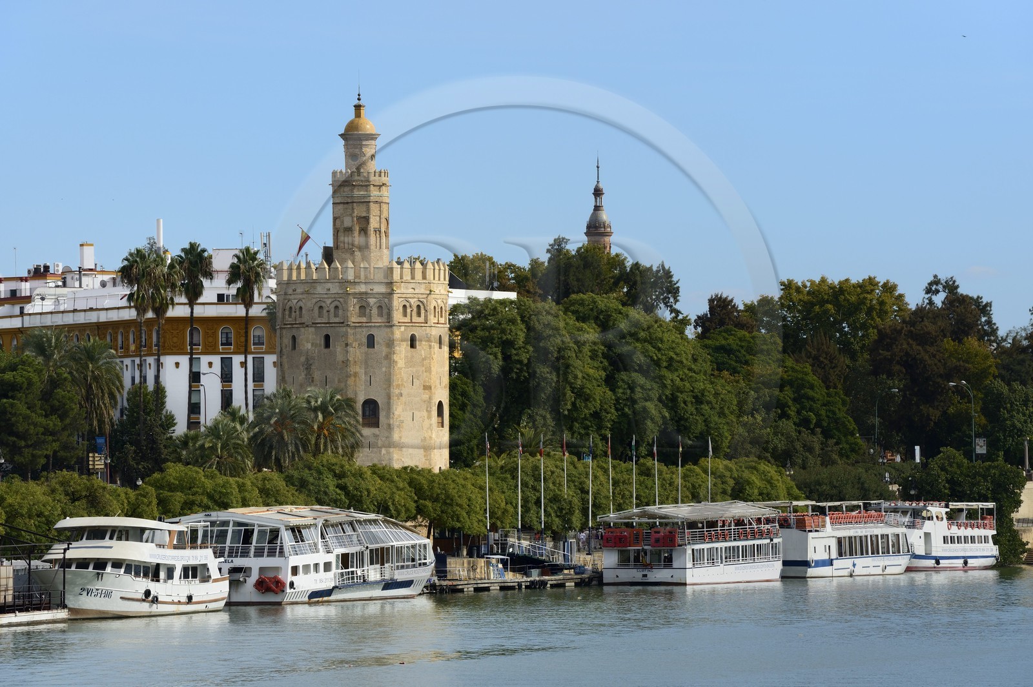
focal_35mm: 200
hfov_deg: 10.3
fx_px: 5734
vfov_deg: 6.9
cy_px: 344
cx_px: 516
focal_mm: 200
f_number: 11
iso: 200
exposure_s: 1/250
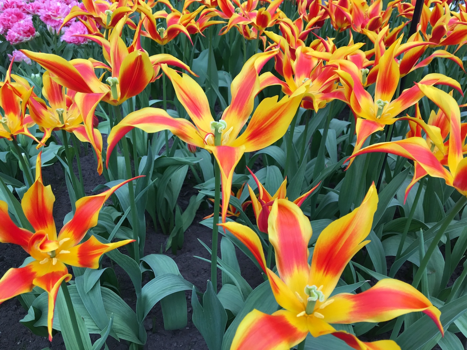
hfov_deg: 61.7
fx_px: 391
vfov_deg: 48.2
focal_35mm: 29
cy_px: 175
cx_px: 234
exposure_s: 1/33
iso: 32
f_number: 2.2
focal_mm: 4.15
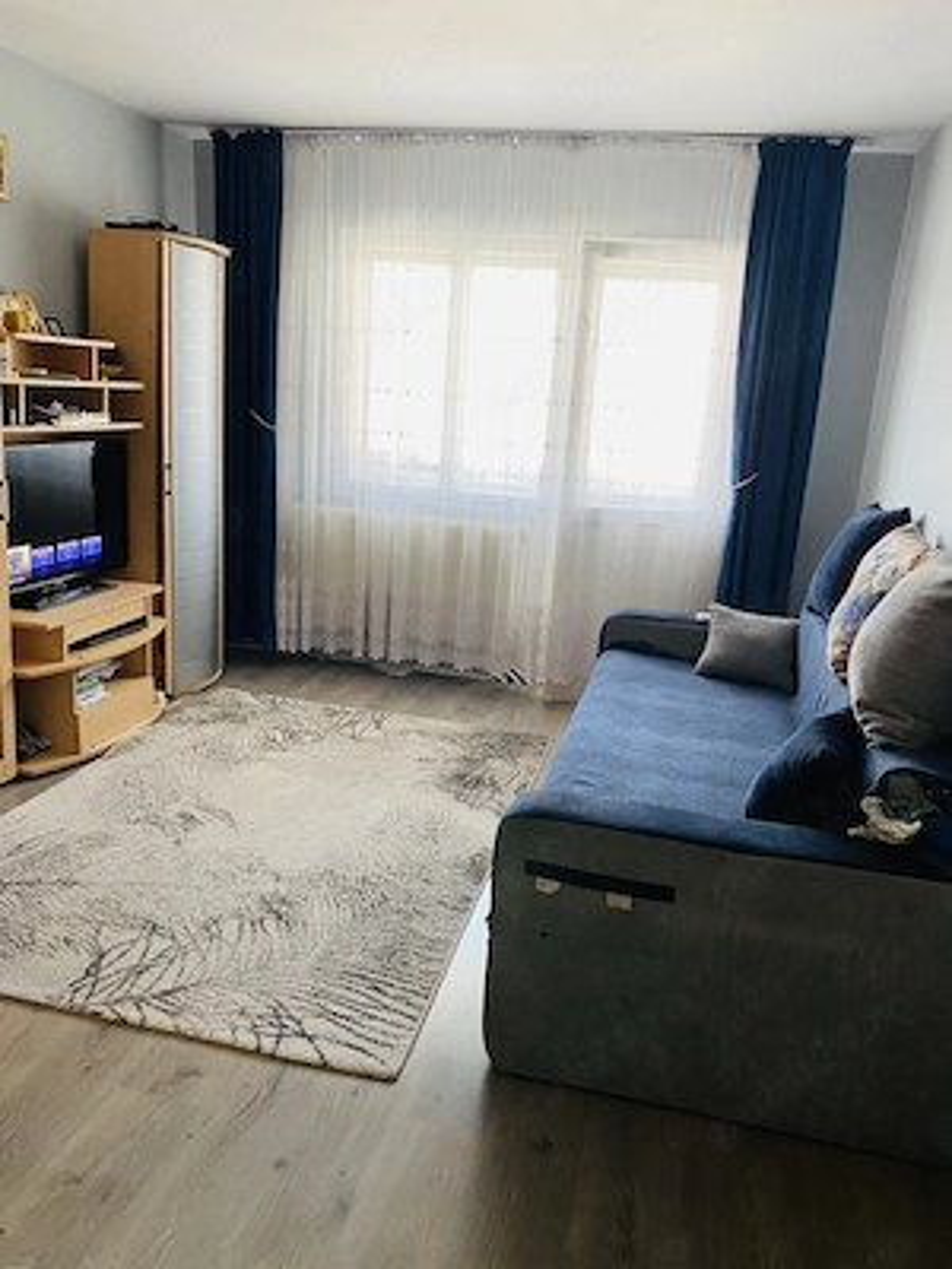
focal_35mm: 26
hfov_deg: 53.1
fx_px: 953
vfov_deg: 67.3
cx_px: 476
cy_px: 634
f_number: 1.8
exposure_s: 1/50
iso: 160
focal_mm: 4.25
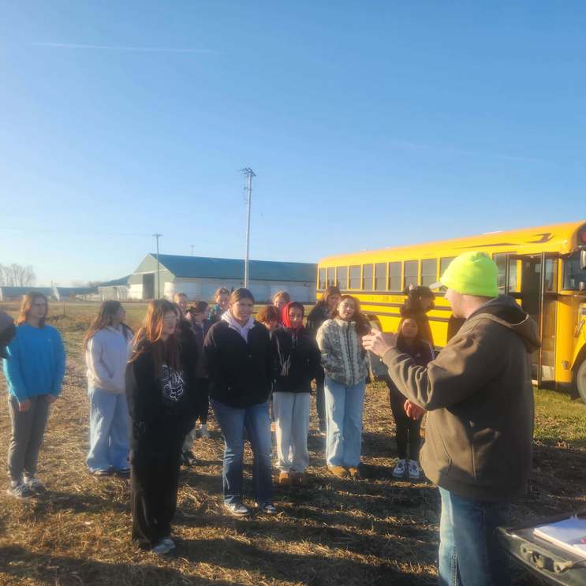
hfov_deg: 57.0
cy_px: 301
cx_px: 246
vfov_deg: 57.3
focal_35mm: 28
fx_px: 536
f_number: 1.8
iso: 20
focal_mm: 5.4
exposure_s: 1/773
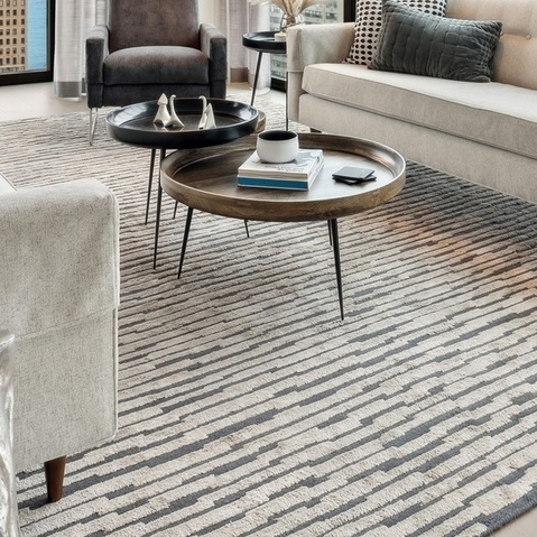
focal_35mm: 46
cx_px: 281
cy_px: -50
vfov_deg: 32.5
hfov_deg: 36.8
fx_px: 807
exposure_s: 1/30
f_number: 8
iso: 320
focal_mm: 16
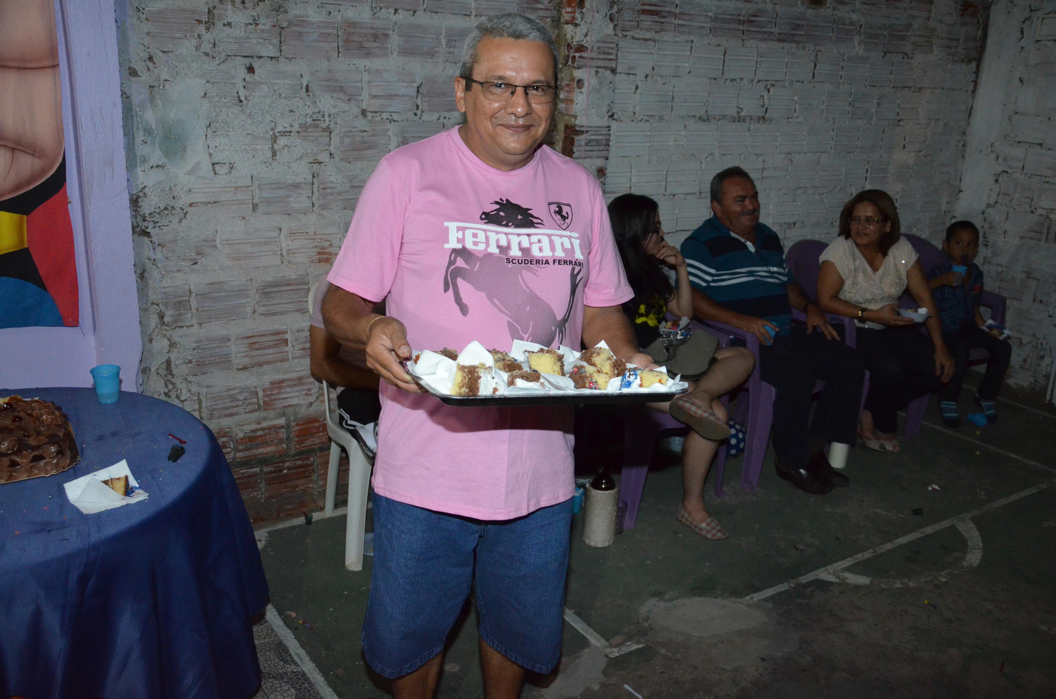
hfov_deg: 59.6
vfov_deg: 41.5
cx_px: 528
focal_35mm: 32
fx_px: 922
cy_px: 350
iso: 3200
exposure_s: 1/60
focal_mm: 21
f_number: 4
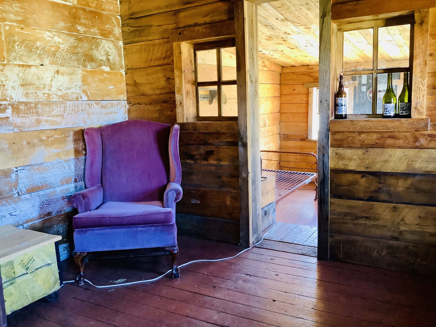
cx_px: 218
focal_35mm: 31
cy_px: 164
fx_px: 390
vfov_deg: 45.4
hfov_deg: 58.4
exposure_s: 1/40
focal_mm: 3.3
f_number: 2.4
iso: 400
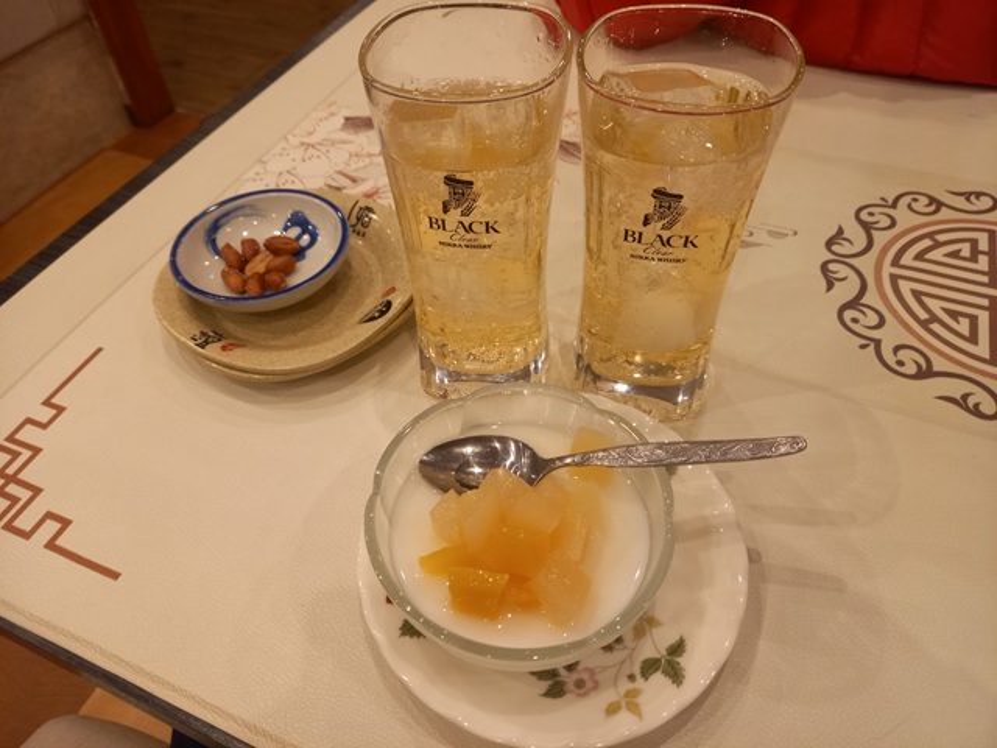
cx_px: 498
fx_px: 720
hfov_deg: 69.4
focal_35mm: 25
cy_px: 374
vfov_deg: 54.9
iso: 200
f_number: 1.8
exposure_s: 1/60
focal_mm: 4.65
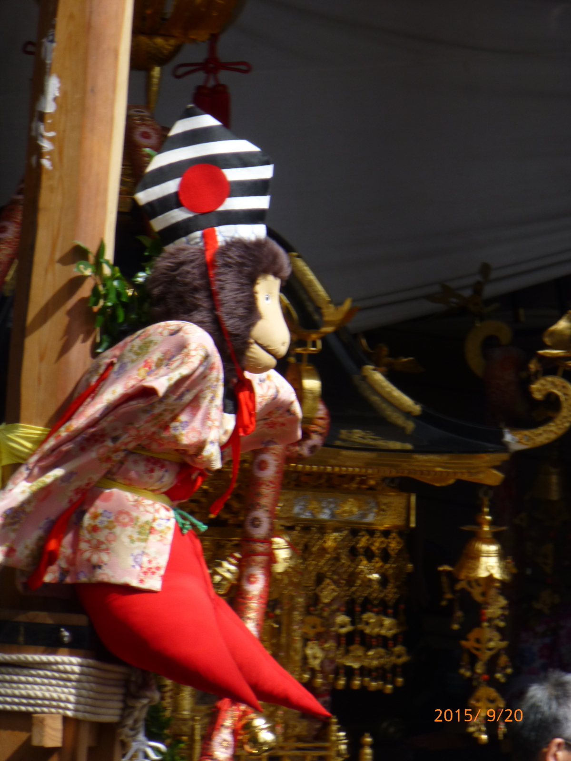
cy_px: 380
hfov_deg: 3.3
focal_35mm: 456
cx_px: 286
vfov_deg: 4.3
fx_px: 10029
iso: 100
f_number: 6.3
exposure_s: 1/320
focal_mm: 81.7
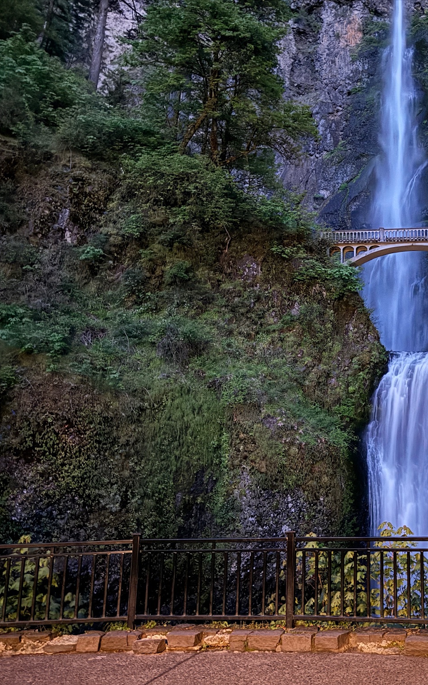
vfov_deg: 56.7
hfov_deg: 34.1
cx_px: 424
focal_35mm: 34
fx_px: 634
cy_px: 343
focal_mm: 6.76
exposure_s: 1/5
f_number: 1.78
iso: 2500
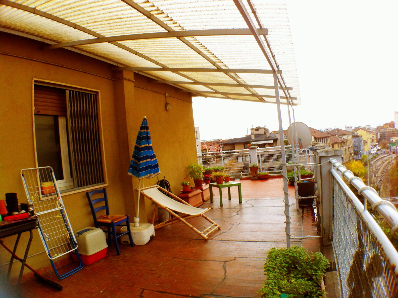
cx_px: 199
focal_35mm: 35
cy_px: 149
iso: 80
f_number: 2.8
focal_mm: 3.85
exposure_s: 1/296
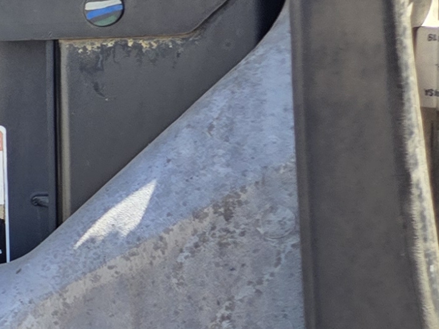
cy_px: 215
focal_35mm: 131
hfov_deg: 11.5
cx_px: -706
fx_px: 1662
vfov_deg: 11.3
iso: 25
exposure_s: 1/535
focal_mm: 5.4
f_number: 1.8
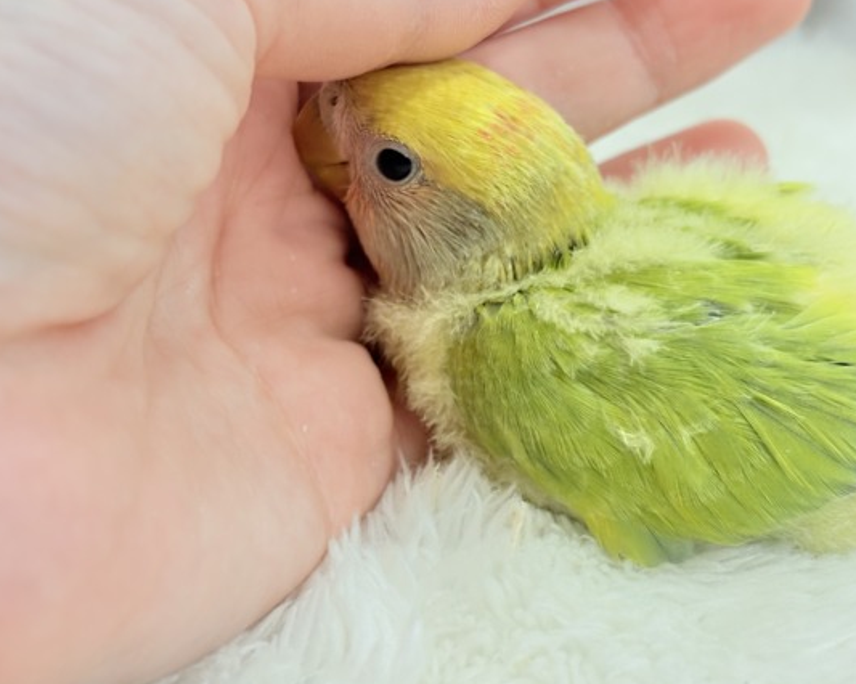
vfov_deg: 25.0
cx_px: 477
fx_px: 1545
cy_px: 329
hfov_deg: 30.9
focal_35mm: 61
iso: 100
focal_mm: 5.96
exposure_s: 1/100
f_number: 1.6
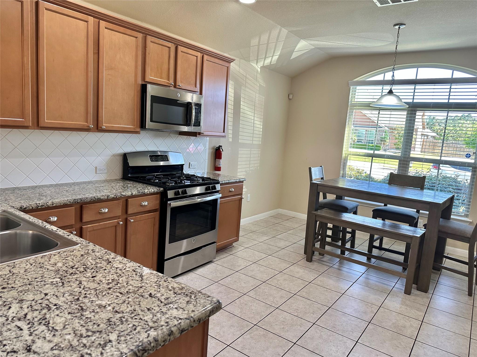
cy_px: 178
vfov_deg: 56.8
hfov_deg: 71.6
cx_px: 238
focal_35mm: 24
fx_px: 331
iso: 200
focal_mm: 6.86
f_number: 1.78
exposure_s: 1/120
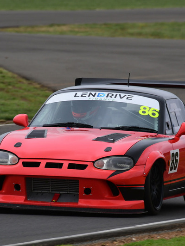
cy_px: 123
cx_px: 95
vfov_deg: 1.9
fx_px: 7425
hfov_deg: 1.4
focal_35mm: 1042
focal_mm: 480
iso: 400
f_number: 10
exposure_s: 1/640
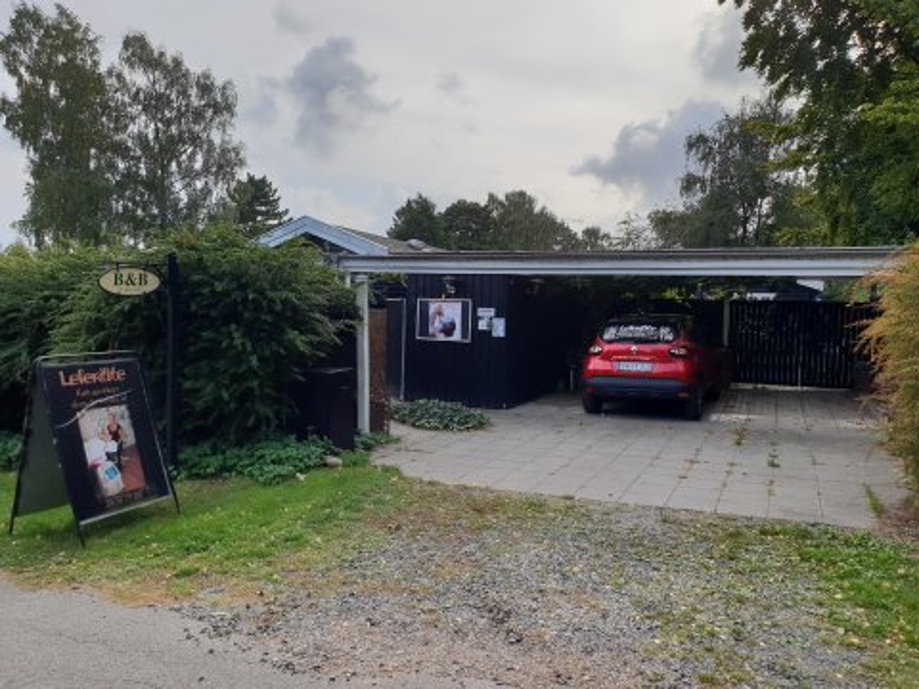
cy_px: 344
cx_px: 460
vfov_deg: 53.1
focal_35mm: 26
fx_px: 690
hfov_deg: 67.3
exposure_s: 1/494
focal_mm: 4.3
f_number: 2.4
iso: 50
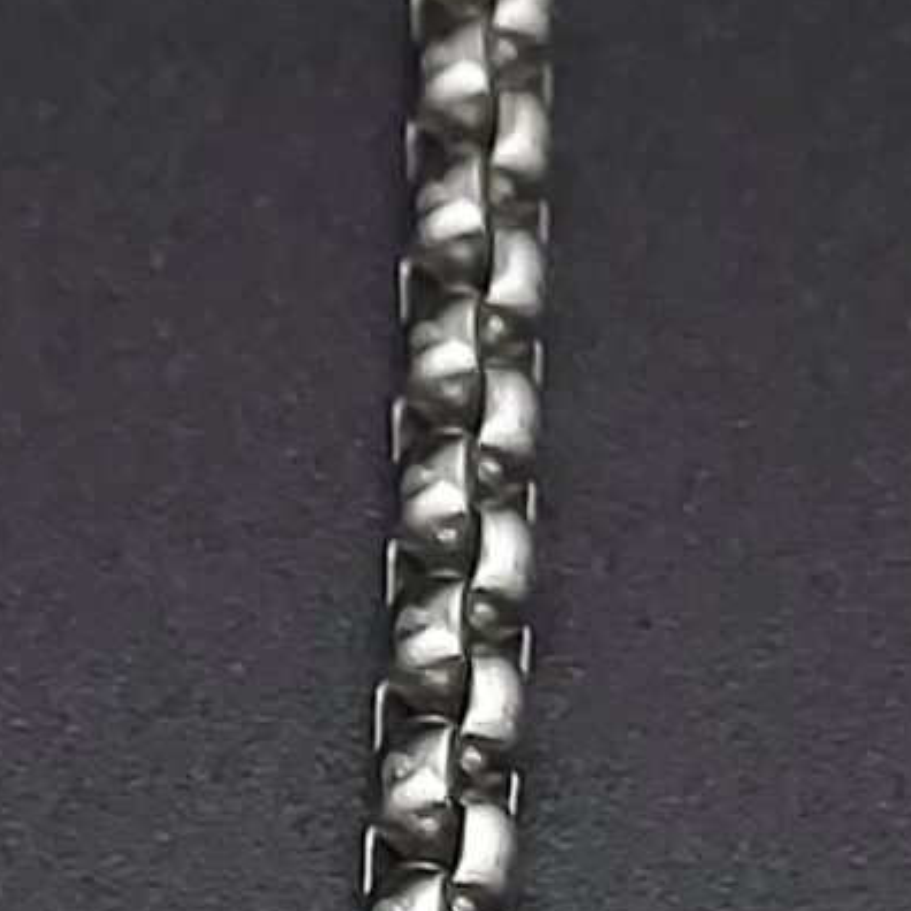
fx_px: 4079
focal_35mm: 137
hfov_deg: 12.6
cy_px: 1827
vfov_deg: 11.5
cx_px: 58
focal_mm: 5.23
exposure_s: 1/60
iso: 125
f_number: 1.8
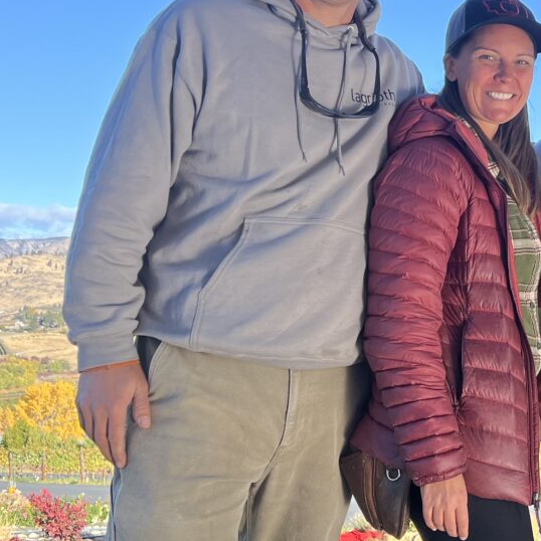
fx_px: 1185
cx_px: 571
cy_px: 218
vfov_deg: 25.7
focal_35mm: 67
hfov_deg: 24.3
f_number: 1.5
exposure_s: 1/1488
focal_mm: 5.7
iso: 50
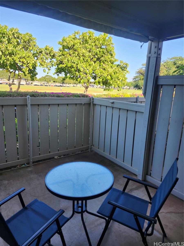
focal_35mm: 23
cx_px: 92
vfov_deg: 73.9
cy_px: 123
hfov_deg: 58.9
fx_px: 163
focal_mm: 5.54
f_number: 1.8
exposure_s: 1/265
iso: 25
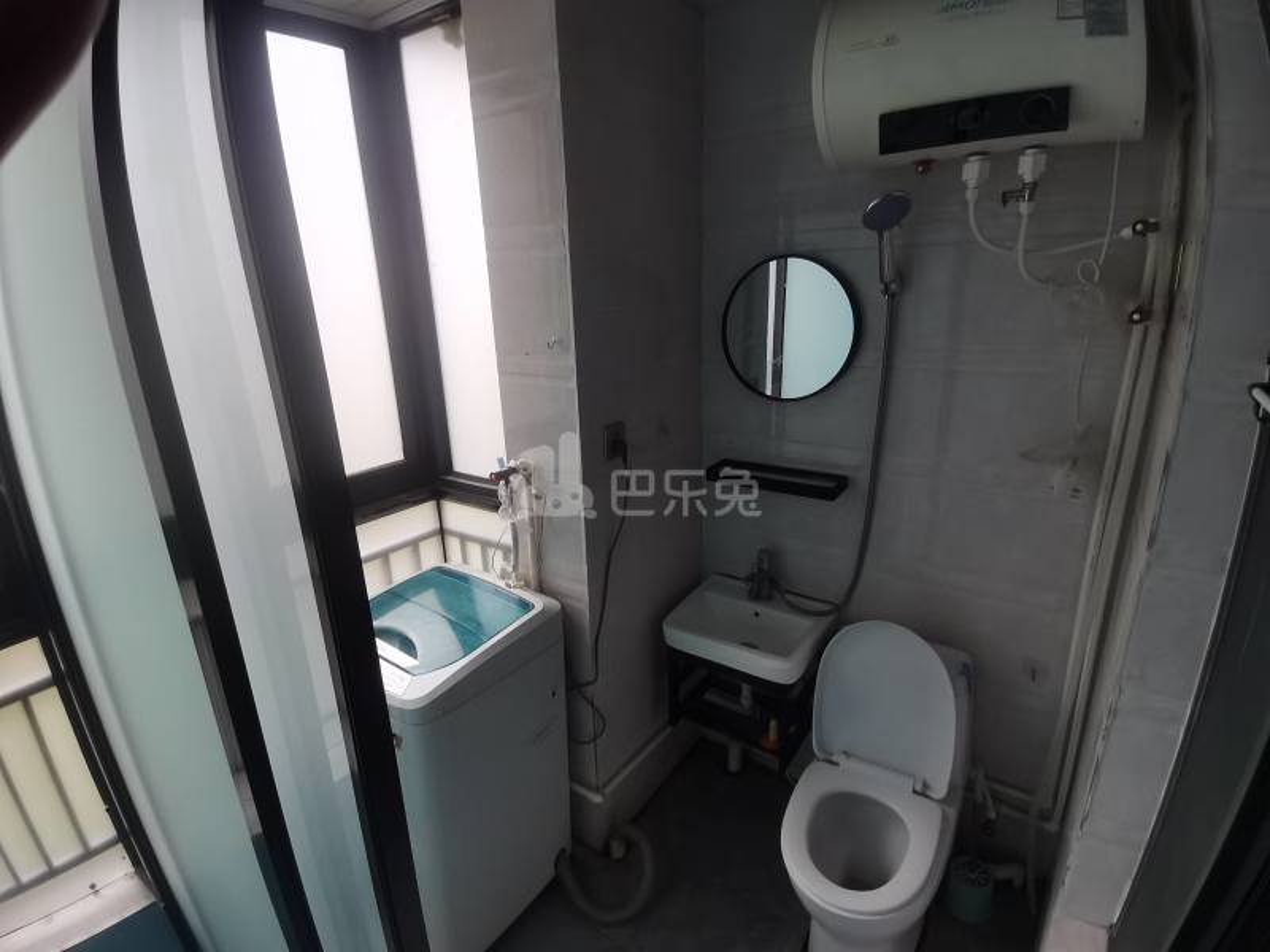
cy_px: 476
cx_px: 635
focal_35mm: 17
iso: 50
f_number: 2.4
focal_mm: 1.78
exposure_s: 1/50
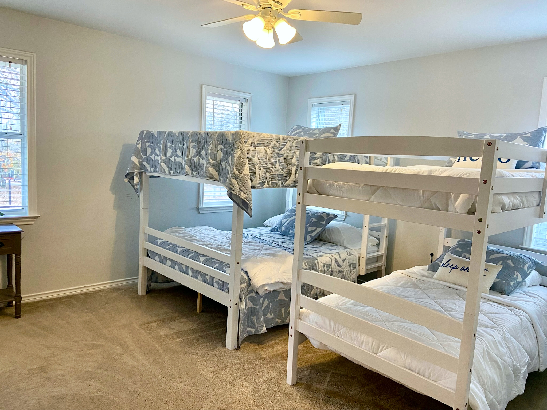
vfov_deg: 53.1
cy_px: 205
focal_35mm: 26
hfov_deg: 67.3
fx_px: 411
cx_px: 274
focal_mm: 4.2
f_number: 1.8
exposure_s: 1/60
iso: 100
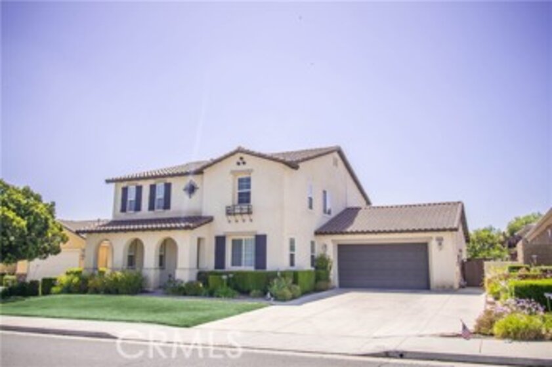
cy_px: 184
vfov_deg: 43.6
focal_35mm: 30
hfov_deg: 61.9
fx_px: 460
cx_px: 276
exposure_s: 1/800
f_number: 5.6
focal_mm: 20
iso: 100
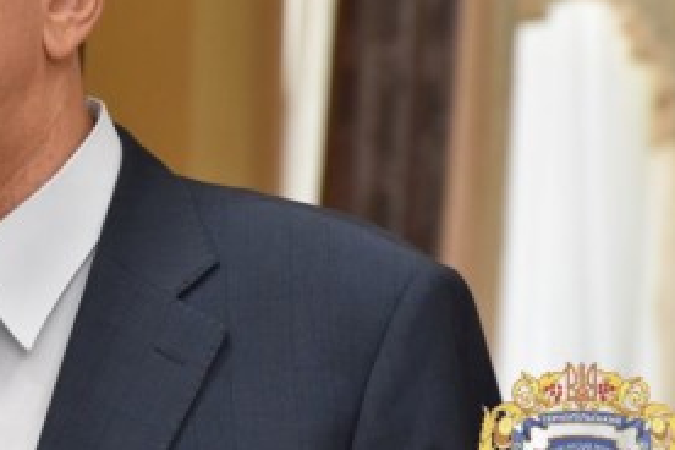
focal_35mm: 474
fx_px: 8887
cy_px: 147
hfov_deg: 4.3
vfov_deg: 2.9
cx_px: -75
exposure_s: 1/80
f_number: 8
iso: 1600
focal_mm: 140
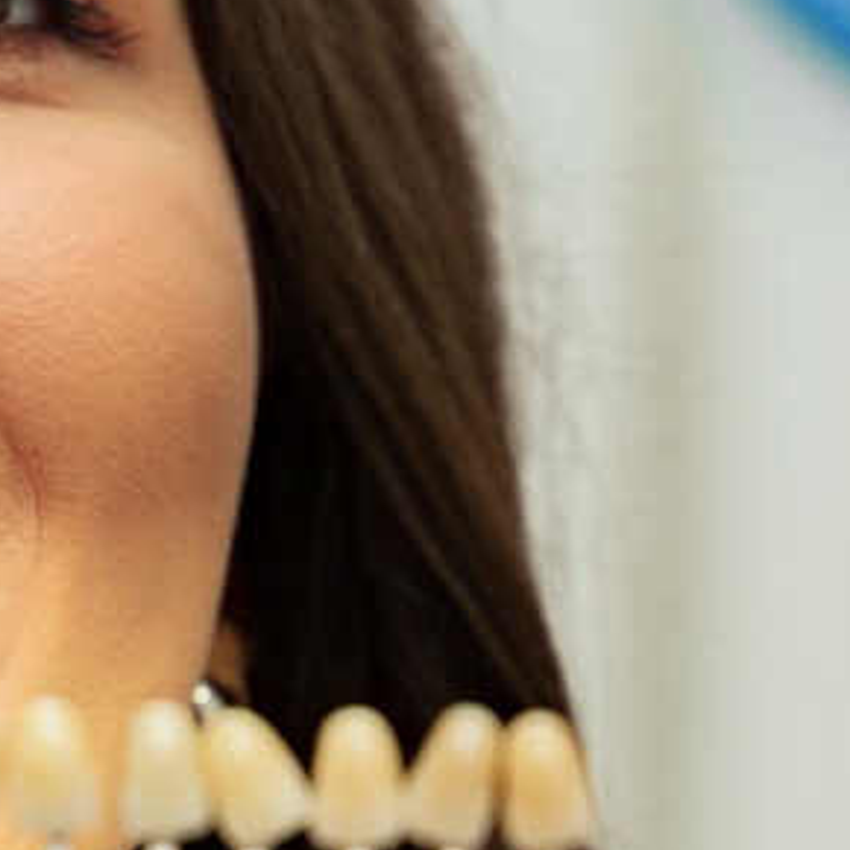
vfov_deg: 5.5
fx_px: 8779
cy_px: 563
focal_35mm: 316
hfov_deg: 5.5
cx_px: -23
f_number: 4
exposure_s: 1/125
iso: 160
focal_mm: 75
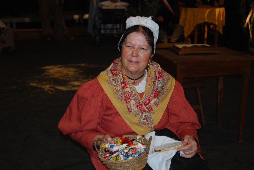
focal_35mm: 68
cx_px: 127
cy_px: 85
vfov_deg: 20.3
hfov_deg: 29.8
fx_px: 477
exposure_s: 1/60
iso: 200
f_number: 5.3
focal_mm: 45
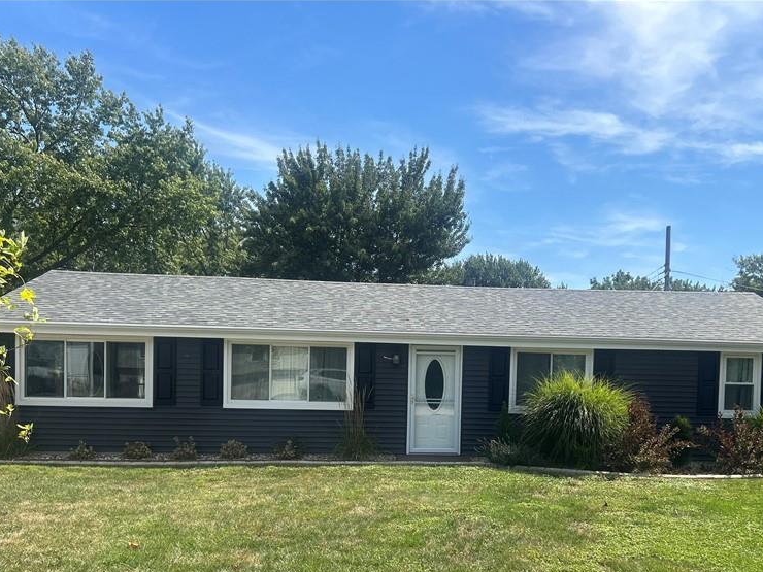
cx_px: 426
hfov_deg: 51.2
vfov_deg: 39.1
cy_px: 395
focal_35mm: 36
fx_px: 794
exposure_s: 1/3831
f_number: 1.5
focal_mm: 5.7
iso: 50
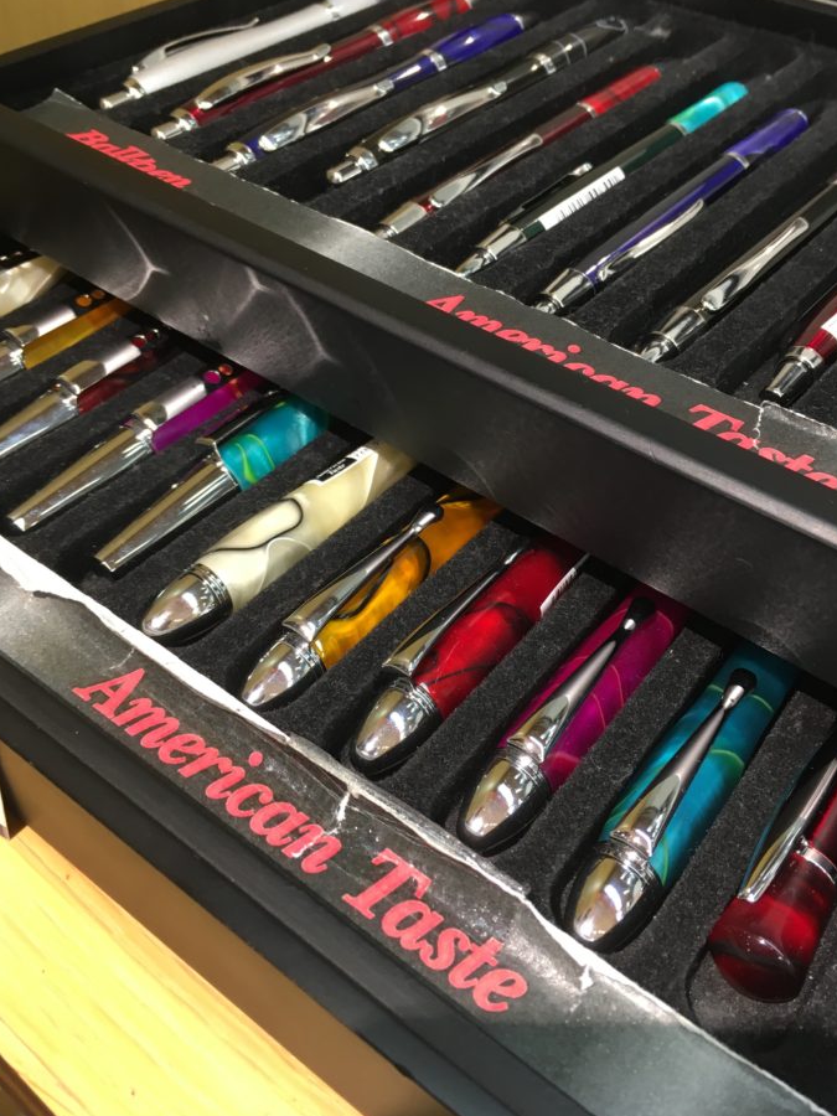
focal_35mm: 33
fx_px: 1064
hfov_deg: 42.9
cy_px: 490
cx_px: 436
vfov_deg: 55.2
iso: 64
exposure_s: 1/30
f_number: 2.2
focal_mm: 4.15
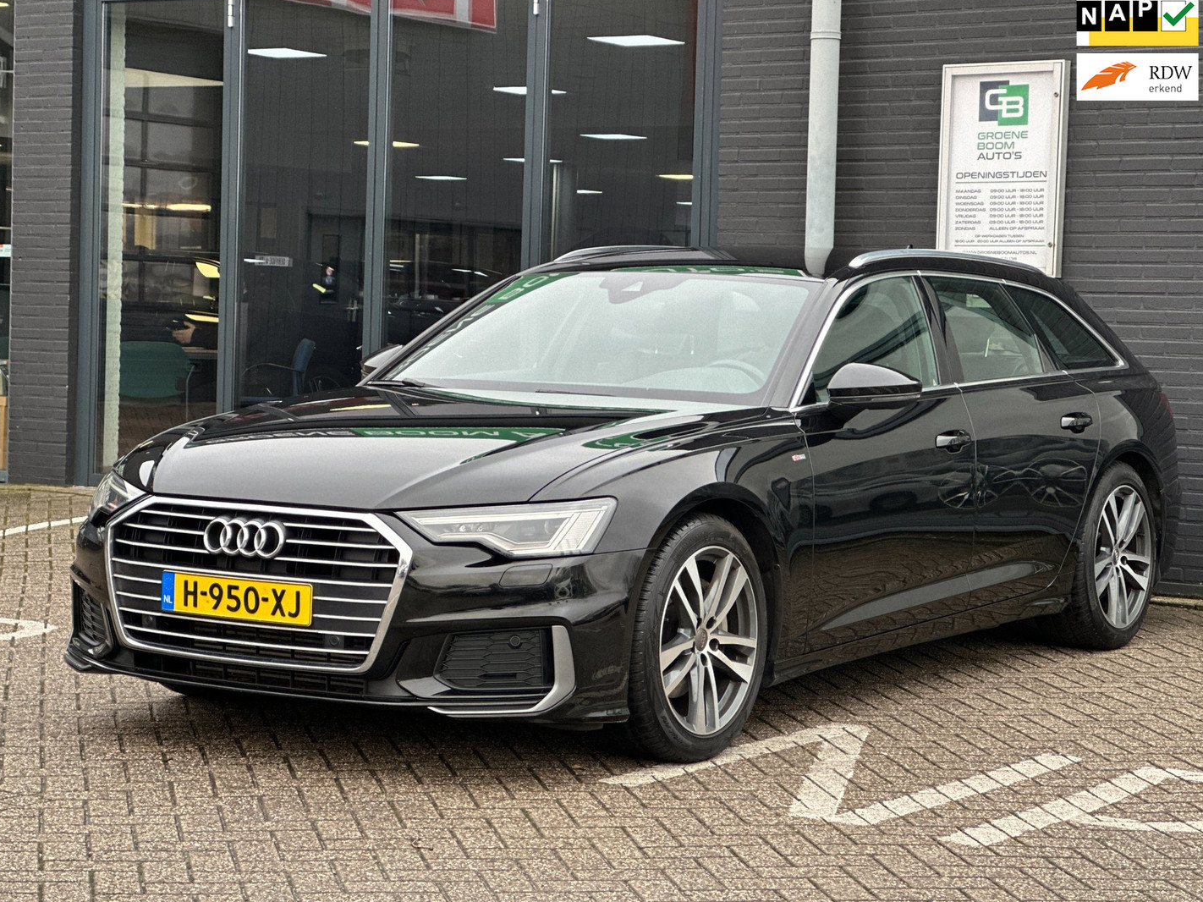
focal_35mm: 78
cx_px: 602
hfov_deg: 25.0
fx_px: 2710
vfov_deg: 18.9
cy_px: 449
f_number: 2.8
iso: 160
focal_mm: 9
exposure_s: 1/121
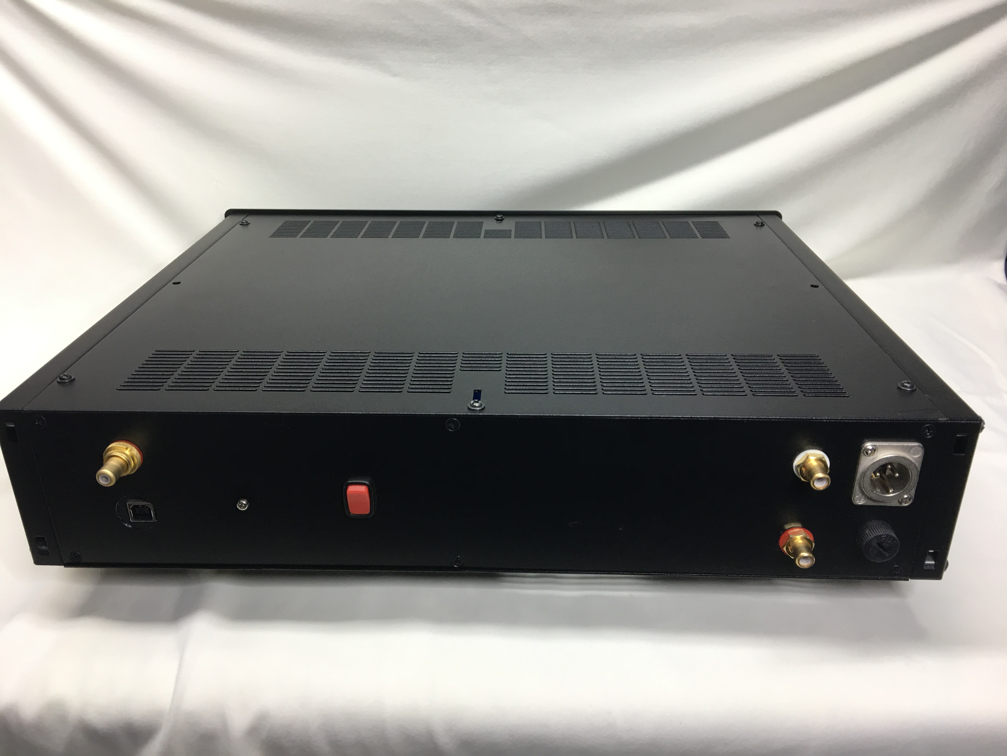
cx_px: 504
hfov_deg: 61.7
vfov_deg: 48.2
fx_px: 844
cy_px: 378
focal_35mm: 29
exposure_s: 1/17
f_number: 2.2
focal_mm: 4.15
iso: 32
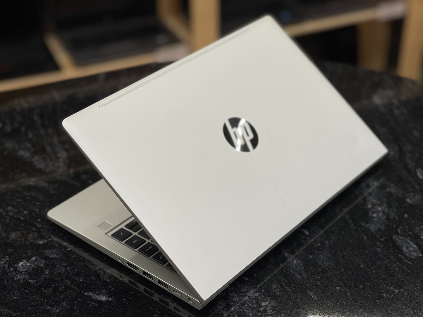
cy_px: 158
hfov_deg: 30.3
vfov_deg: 22.9
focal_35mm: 64
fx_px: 782
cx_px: 212
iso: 80
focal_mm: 7.5
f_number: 2.2
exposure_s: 1/121
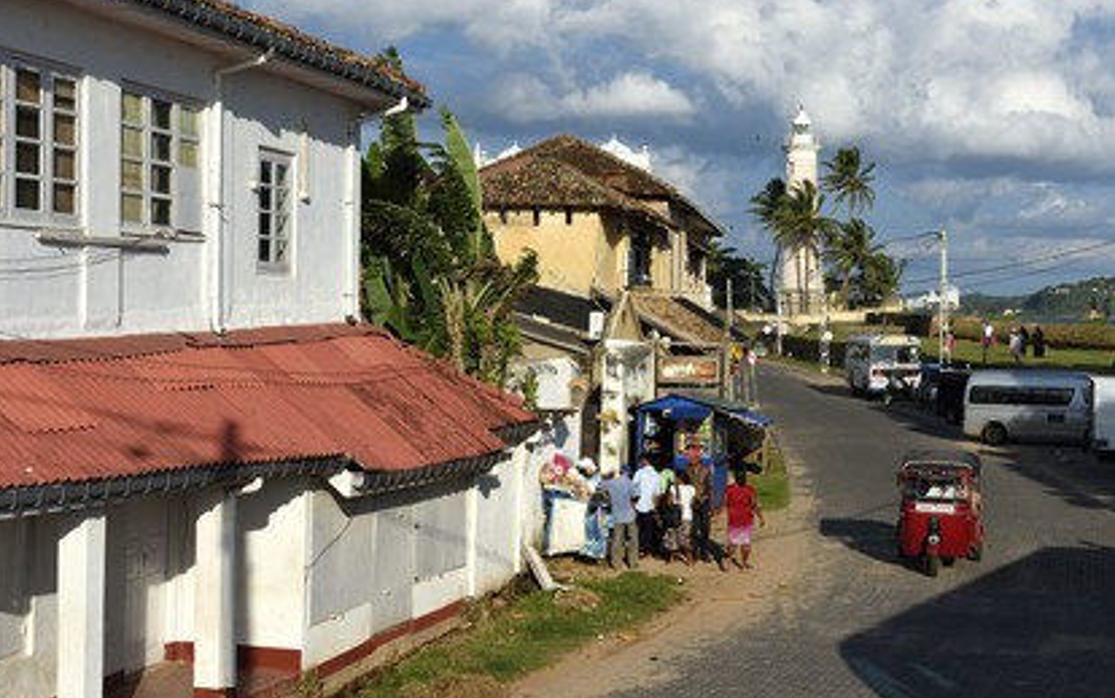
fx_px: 1824
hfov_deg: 34.0
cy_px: 340
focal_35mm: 60
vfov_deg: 21.7
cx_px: 552
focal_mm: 58
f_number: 14
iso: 200
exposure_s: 1/250
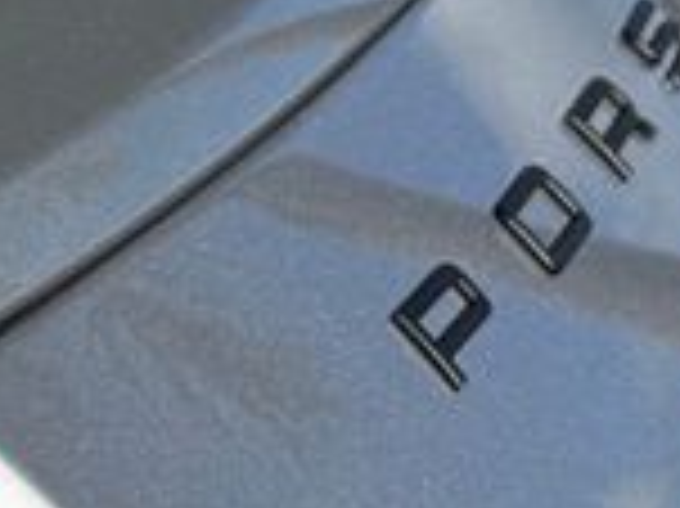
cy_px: -445
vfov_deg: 7.1
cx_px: -549
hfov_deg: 9.3
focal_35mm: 204
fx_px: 4004
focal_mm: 6.76
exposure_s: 1/2513
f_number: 1.78
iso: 64
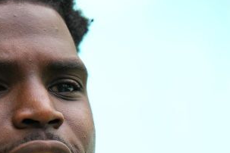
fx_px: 8624
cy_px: 178
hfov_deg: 1.5
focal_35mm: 1350
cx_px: -52
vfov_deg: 1.0
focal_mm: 400
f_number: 2.8
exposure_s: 1/2000
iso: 640
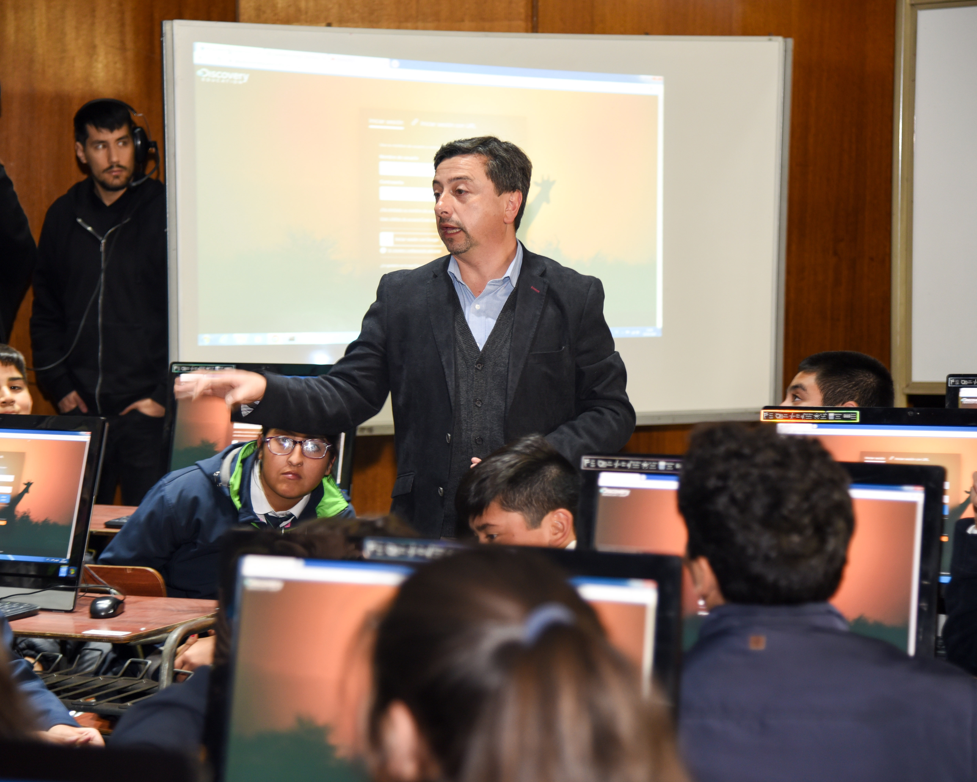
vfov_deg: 18.1
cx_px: 472
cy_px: 391
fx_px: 2458
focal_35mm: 85
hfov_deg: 22.5
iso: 800
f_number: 4
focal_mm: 75
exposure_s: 1/80
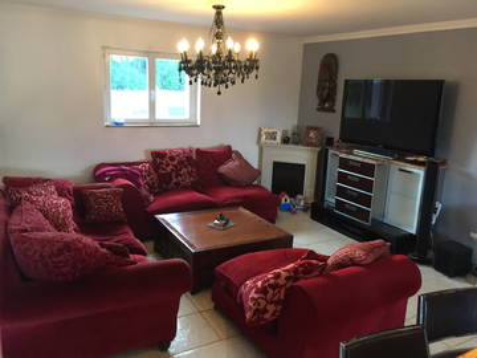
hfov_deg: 61.7
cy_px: 179
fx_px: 400
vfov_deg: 48.2
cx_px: 238
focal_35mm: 29
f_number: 2.2
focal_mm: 4.15
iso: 100
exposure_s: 1/10
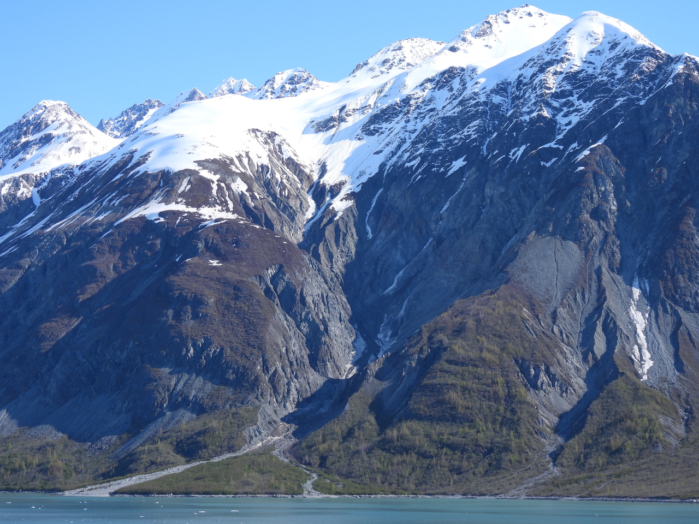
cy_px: 262
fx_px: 1514
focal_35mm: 75
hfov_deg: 26.0
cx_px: 350
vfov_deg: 19.6
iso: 100
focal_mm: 13.4
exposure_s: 1/800
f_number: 3.5
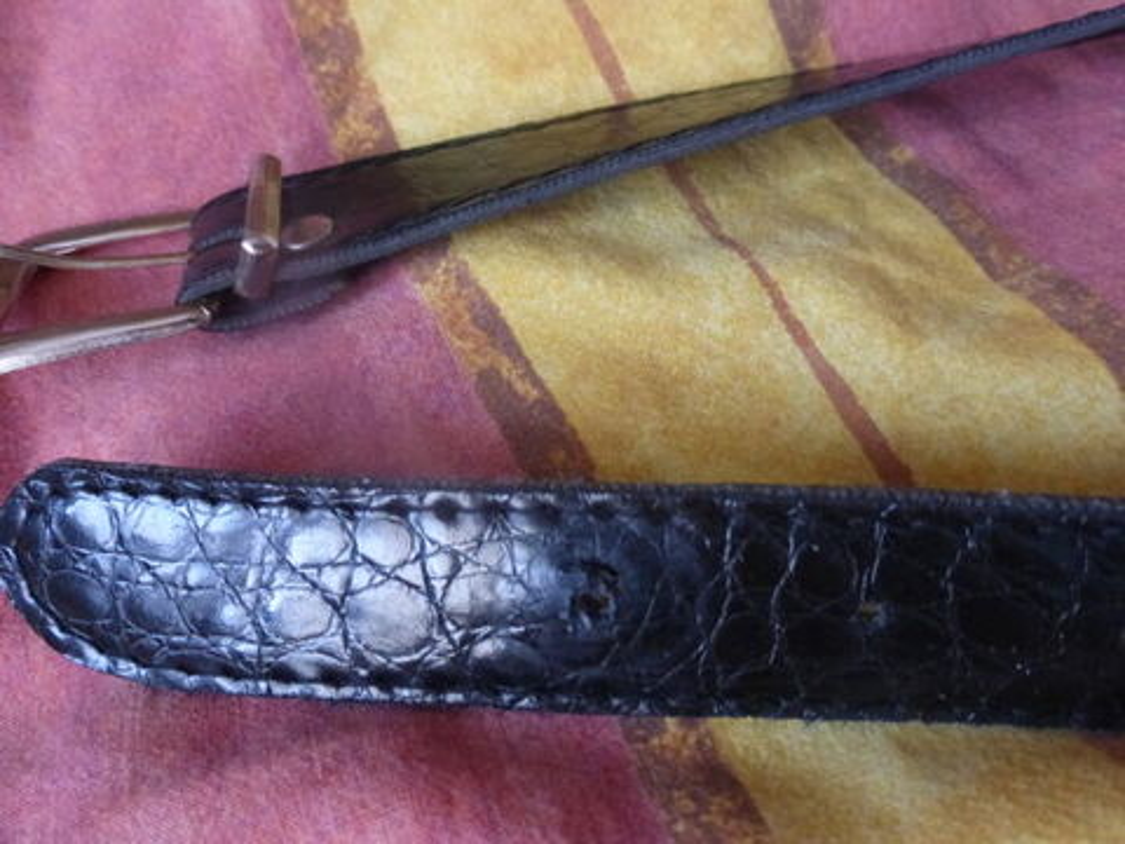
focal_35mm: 31
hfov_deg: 58.4
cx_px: 562
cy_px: 422
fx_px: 1007
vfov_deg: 45.4
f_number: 3.6
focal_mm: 5.4
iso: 800
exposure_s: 1/13
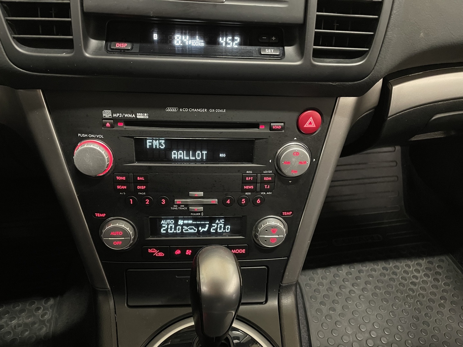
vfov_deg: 53.1
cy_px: 174
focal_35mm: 26
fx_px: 348
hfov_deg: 67.3
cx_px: 232
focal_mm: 4.2
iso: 800
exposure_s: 1/25
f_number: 1.6
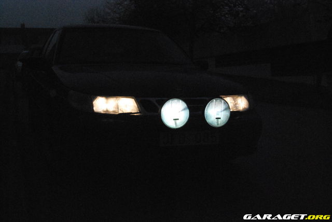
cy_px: 111
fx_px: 443
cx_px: 166
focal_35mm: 48
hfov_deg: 41.1
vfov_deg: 28.1
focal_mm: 32
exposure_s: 1/1250
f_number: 18
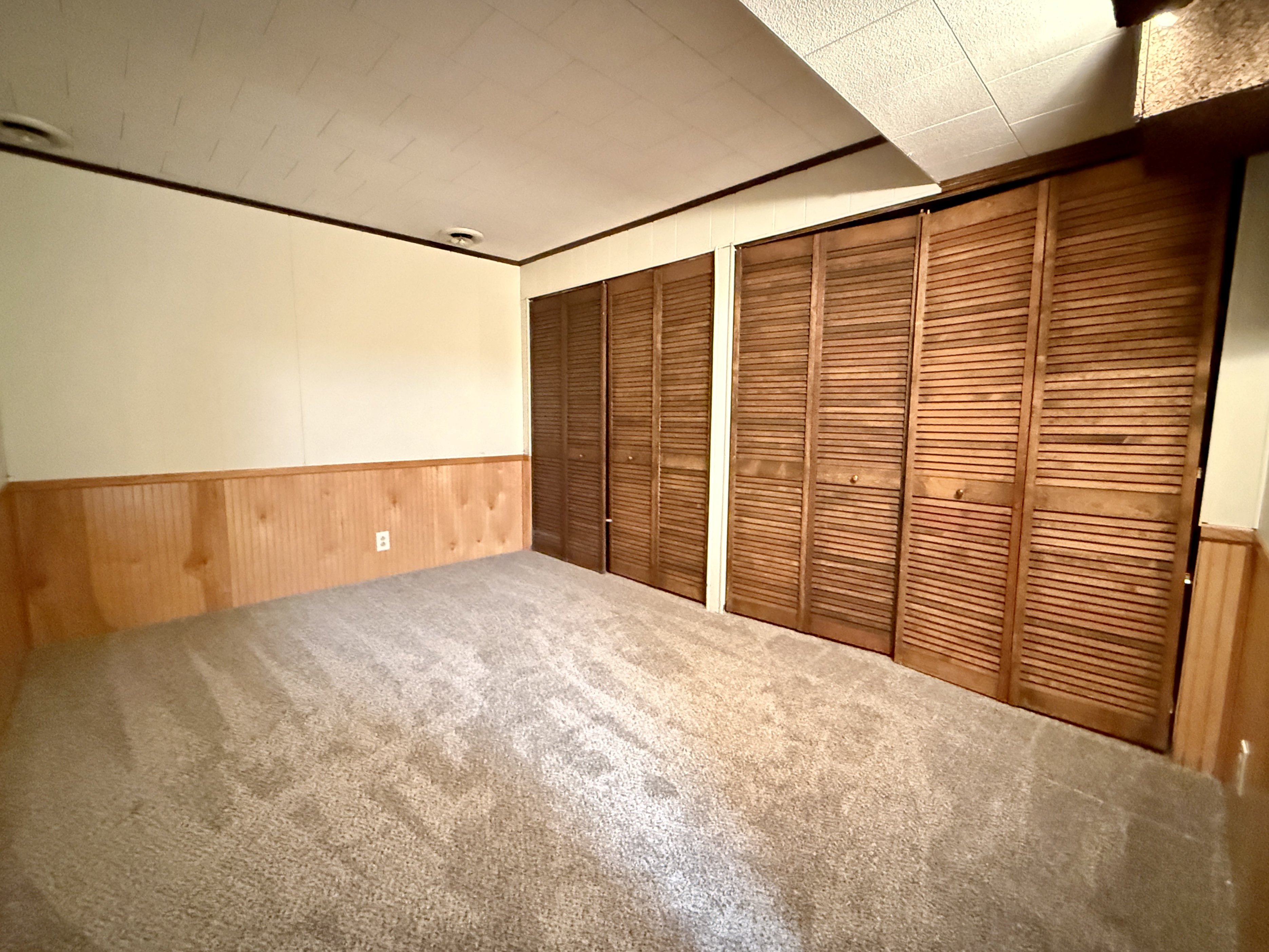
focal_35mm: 14
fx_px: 513
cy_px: 476
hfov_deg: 102.1
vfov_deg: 85.7
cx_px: 634
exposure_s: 1/30
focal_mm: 2.22
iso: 2500
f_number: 2.2
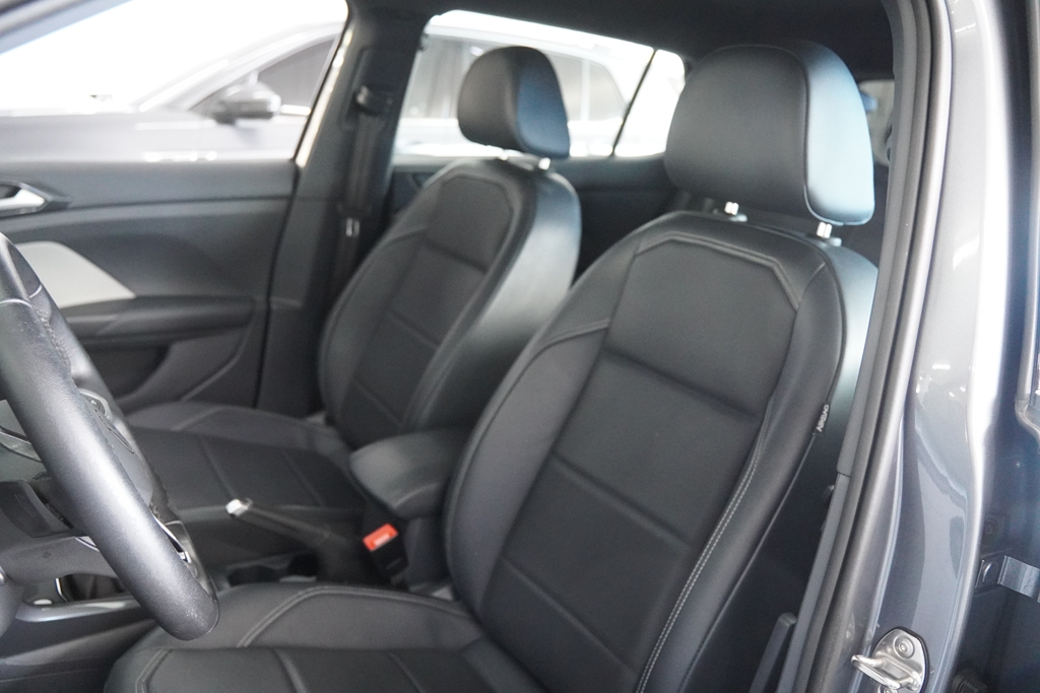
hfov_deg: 61.9
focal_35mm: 30
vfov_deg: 43.6
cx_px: 520
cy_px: 346
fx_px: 867
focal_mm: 20
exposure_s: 1/160
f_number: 2.8
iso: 5000
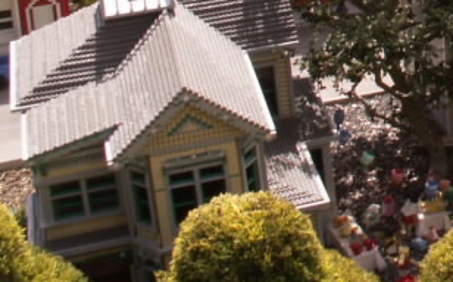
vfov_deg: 10.1
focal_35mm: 124
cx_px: 719
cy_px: -197
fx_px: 1530
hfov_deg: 15.3
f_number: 7.1
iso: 50
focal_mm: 5.89
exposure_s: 1/160
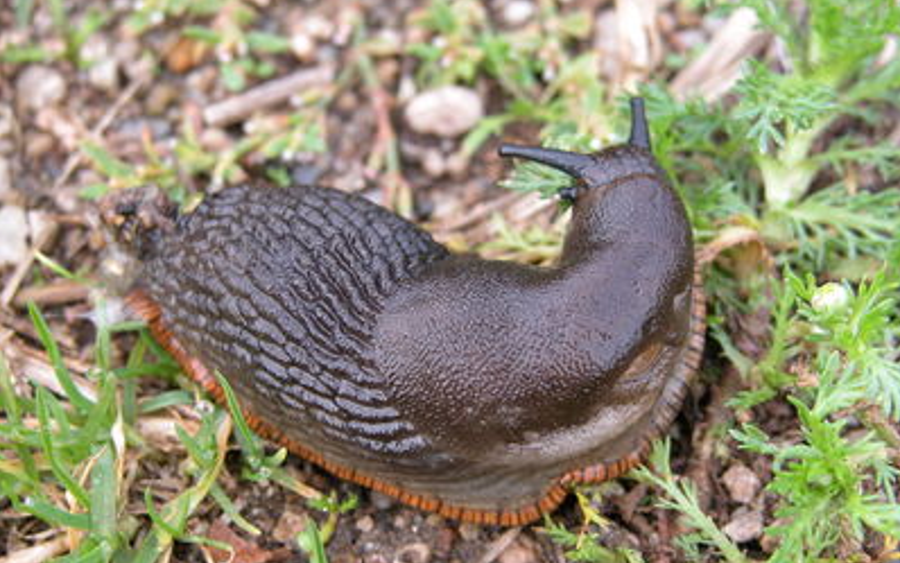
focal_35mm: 114
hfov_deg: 18.3
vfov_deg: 11.5
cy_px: 328
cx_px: 450
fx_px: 2797
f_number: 3.7
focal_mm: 27.3
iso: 100
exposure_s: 1/89.4
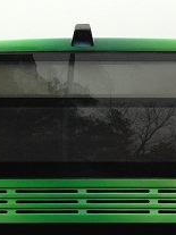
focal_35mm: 107
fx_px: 726
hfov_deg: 13.8
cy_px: 289
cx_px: 94
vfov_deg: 17.4
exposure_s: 1/120
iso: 50
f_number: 2.4
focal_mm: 4.12
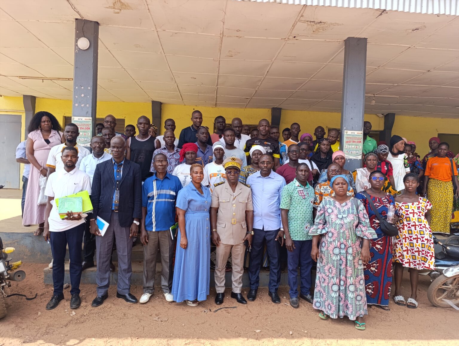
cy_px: 173
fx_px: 305
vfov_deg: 59.0
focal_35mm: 23
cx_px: 230
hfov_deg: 73.8
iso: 50
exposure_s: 1/183
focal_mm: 6.14
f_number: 1.6
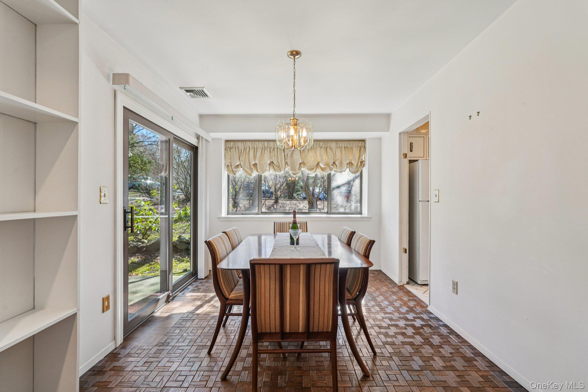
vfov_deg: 73.7
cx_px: 294
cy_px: 196
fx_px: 261
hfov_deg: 96.7
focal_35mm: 16
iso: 250
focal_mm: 16
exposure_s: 1/30
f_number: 8
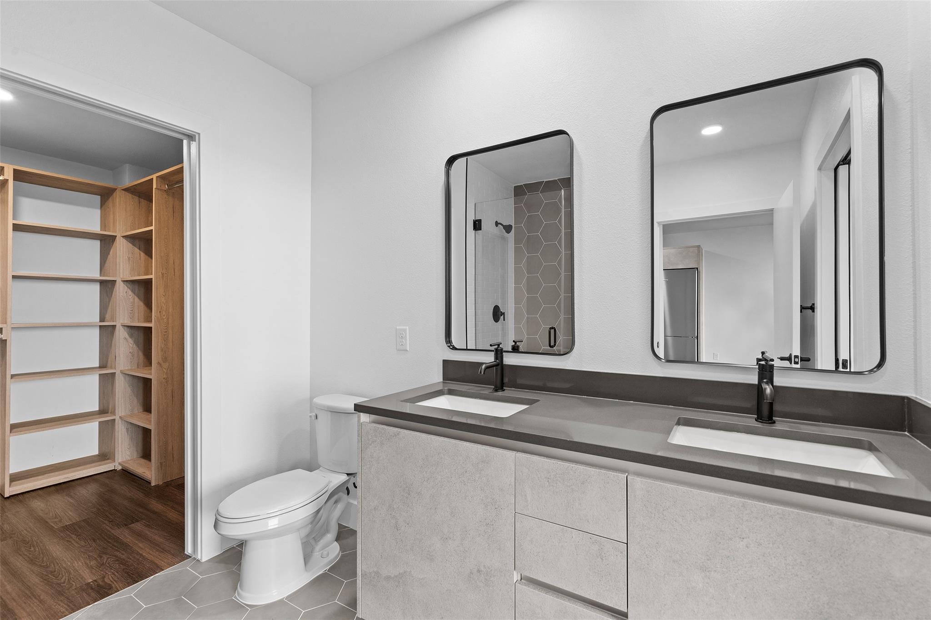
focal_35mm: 16
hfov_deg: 96.7
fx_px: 414
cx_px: 466
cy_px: 310
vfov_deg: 73.7
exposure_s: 1/1.67
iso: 320
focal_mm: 16
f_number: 8
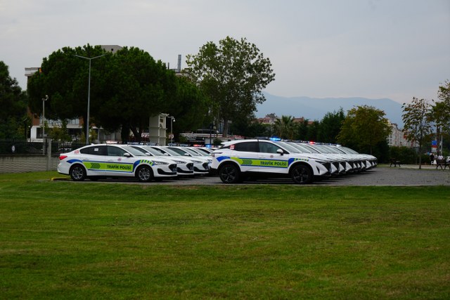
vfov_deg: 19.5
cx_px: 225
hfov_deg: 28.8
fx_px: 875
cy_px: 150
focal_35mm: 70
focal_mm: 70
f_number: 8
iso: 100
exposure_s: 1/125
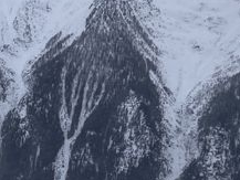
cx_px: -229
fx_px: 805
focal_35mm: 116
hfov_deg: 14.4
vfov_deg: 12.8
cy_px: 115
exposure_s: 1/1799
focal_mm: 3.99
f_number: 1.8
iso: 20
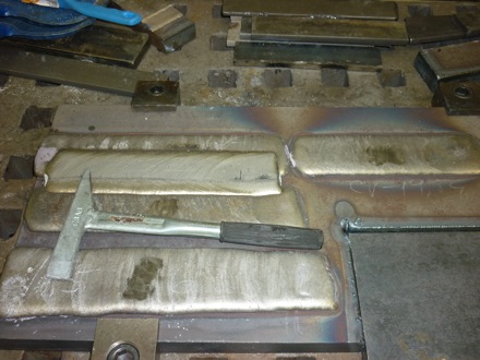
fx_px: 458
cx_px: 240
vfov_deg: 42.9
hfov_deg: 55.4
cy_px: 180
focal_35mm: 33
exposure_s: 1/30
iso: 100
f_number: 2.8
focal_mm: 5.5
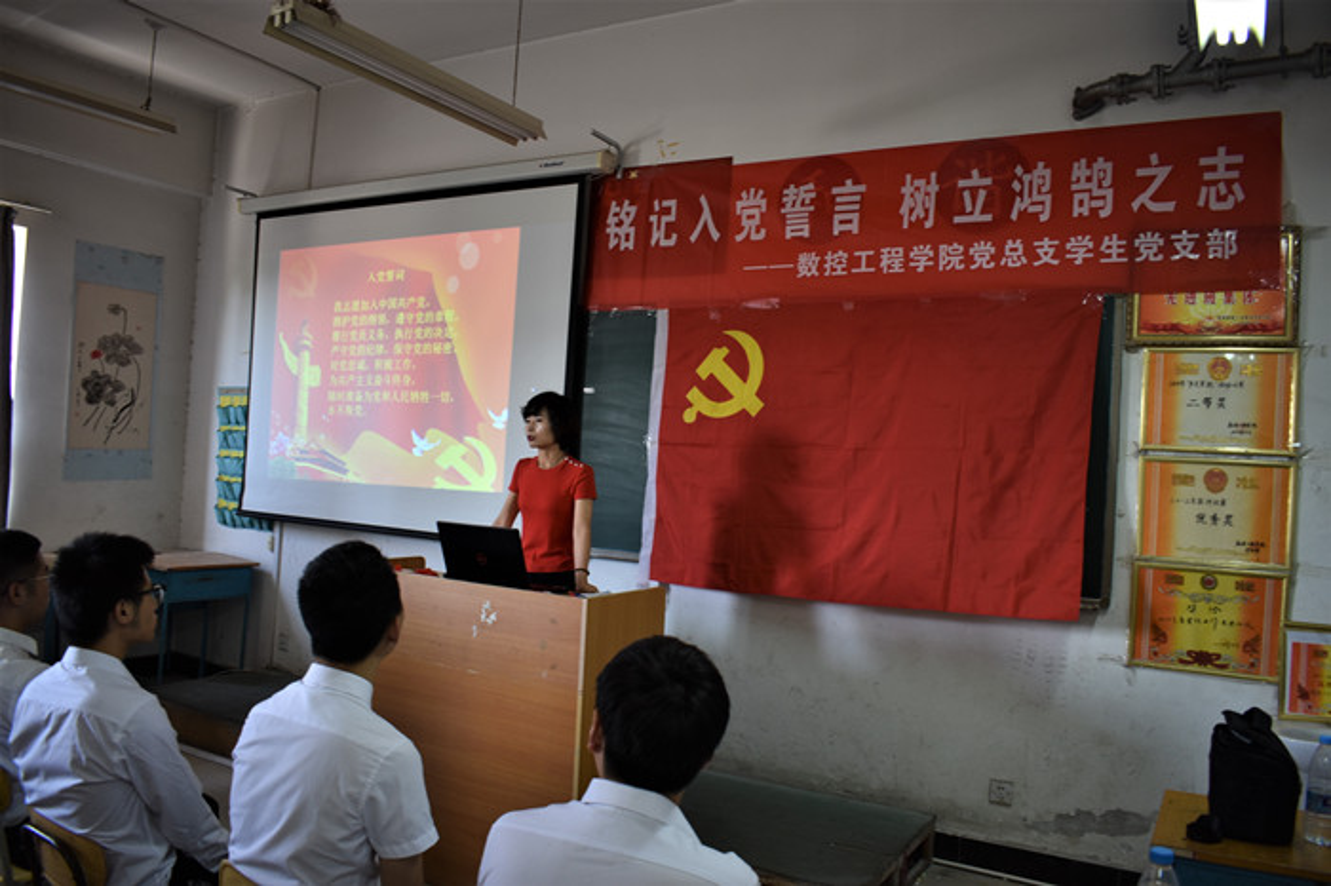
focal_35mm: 27
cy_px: 443
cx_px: 666
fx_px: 998
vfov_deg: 47.9
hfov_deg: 67.4
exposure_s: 1/30
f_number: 3.5
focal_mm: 18
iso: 280
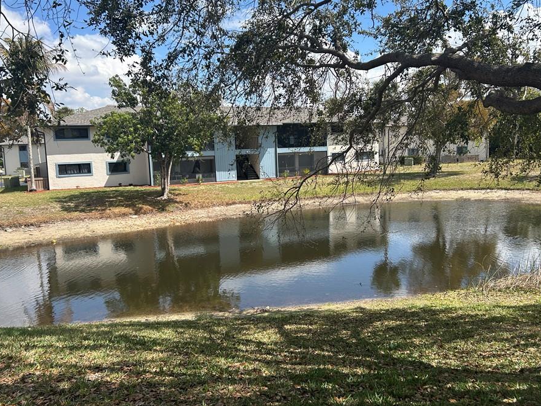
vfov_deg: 46.8
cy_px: 194
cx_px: 276
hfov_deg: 59.9
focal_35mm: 30
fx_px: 469
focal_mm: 5.7
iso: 50
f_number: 1.5
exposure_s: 1/2353
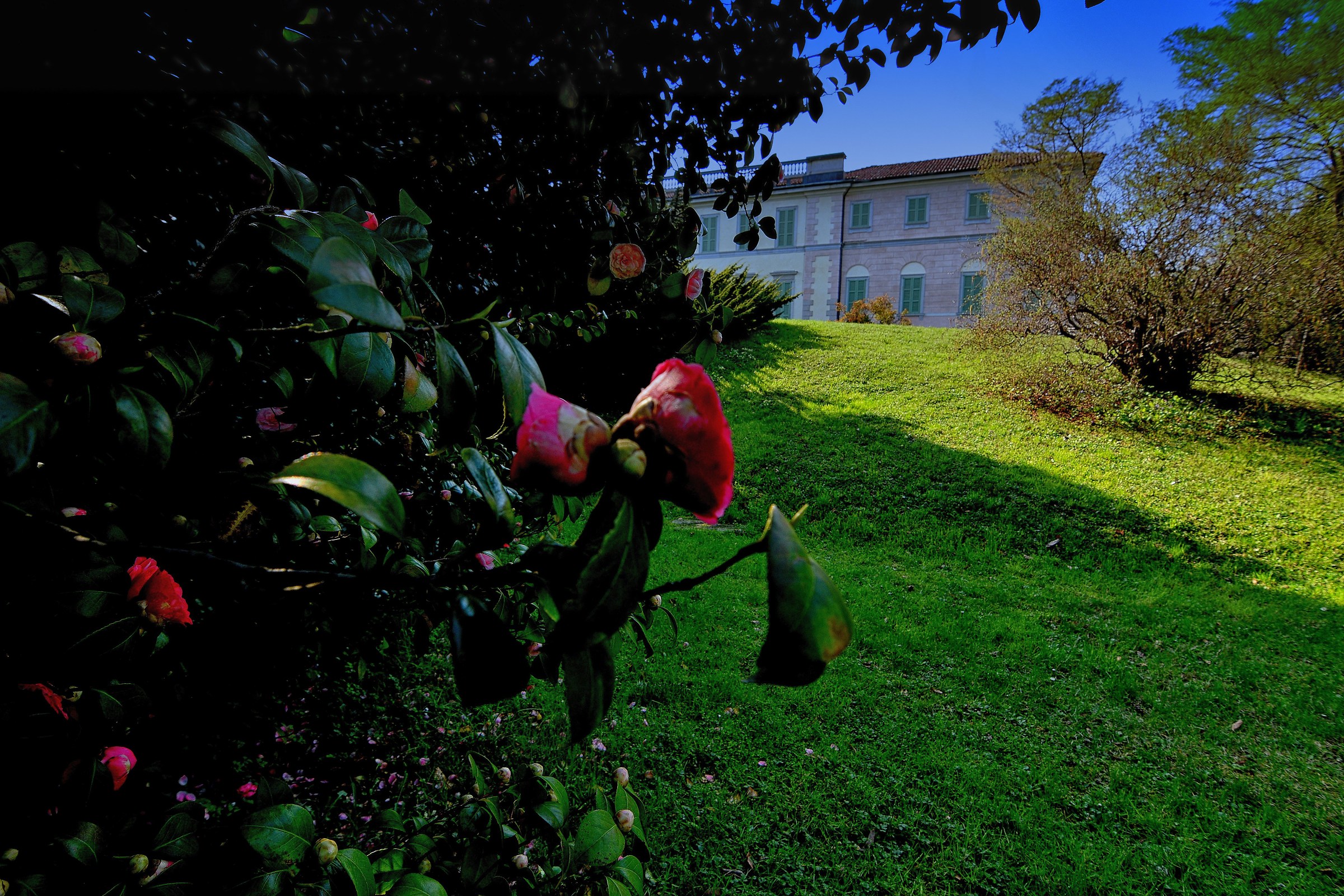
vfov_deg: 72.1
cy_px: 448
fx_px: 616
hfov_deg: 95.0
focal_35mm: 16
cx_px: 672
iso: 100
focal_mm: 11
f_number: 7.1
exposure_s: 1/125
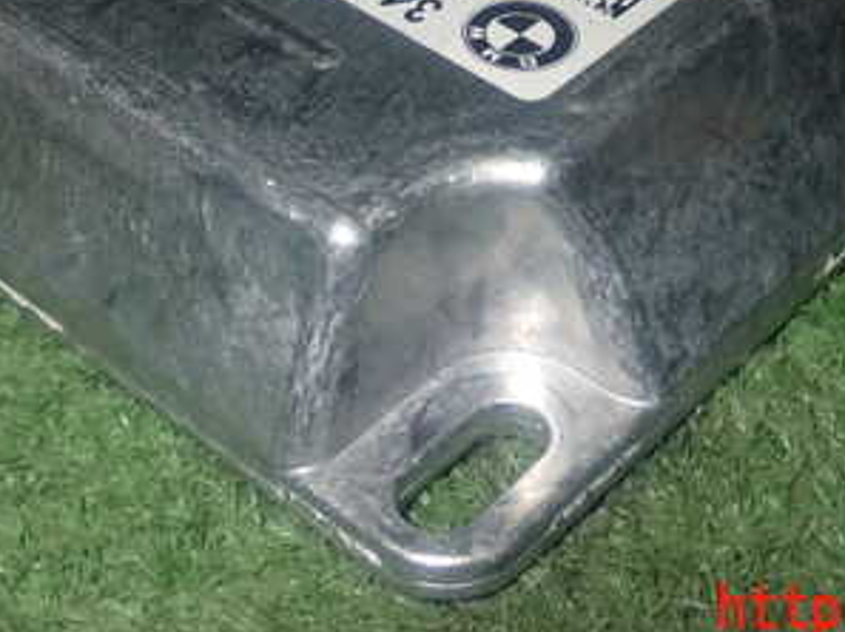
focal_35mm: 89
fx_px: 2170
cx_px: 506
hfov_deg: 22.0
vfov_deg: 16.2
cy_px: 6
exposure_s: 1/40
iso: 320
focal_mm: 7.84
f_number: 9
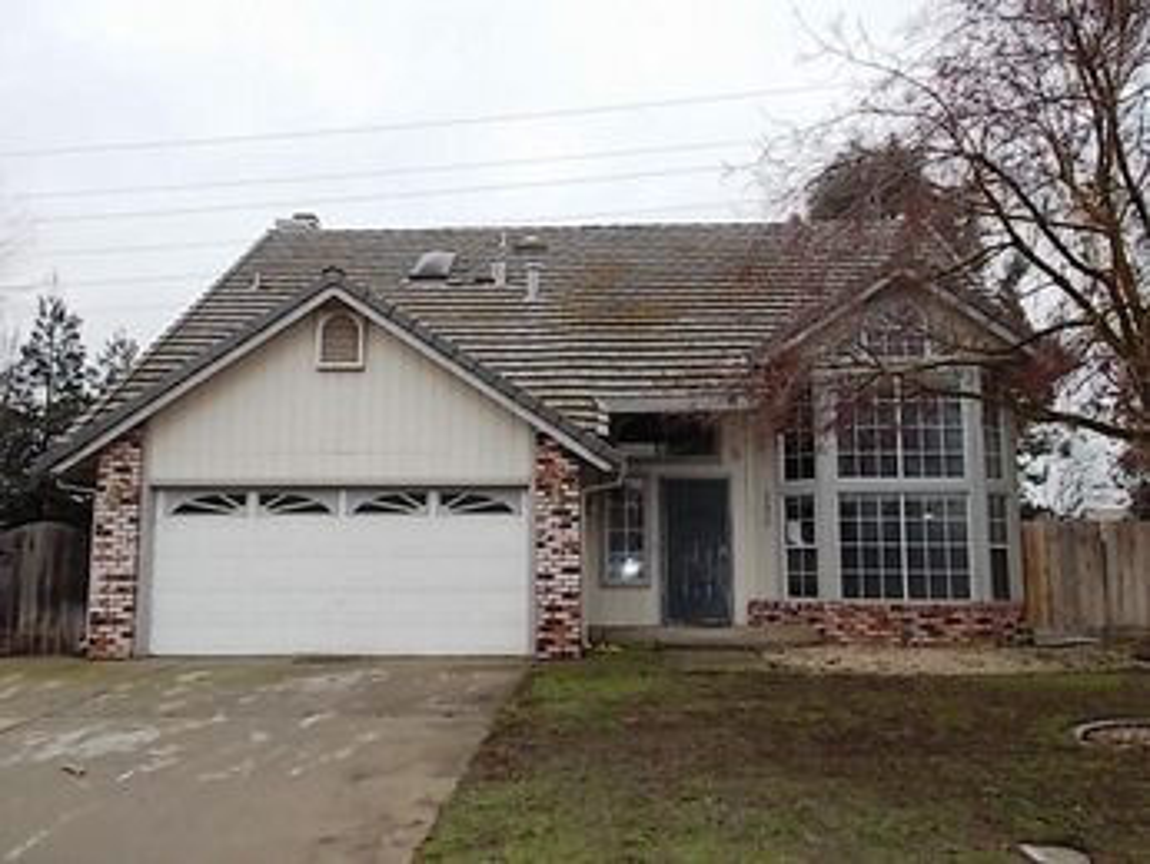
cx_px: 575
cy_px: 432
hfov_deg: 53.9
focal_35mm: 34
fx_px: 1130
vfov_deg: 41.8
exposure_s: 1/320
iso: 80
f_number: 3.6
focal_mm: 6
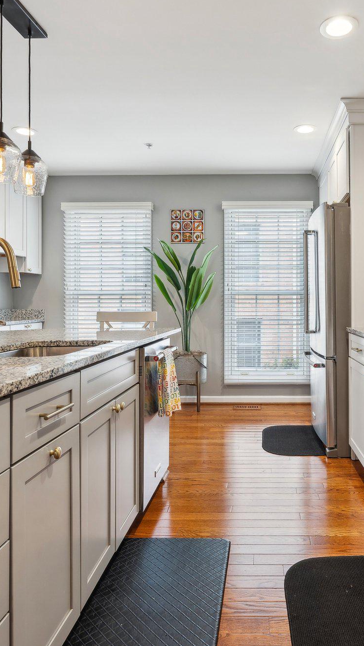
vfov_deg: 70.2
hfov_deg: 42.2
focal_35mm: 27
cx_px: 261
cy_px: 313
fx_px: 460
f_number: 7.1
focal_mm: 16.5
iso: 200
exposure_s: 1/6
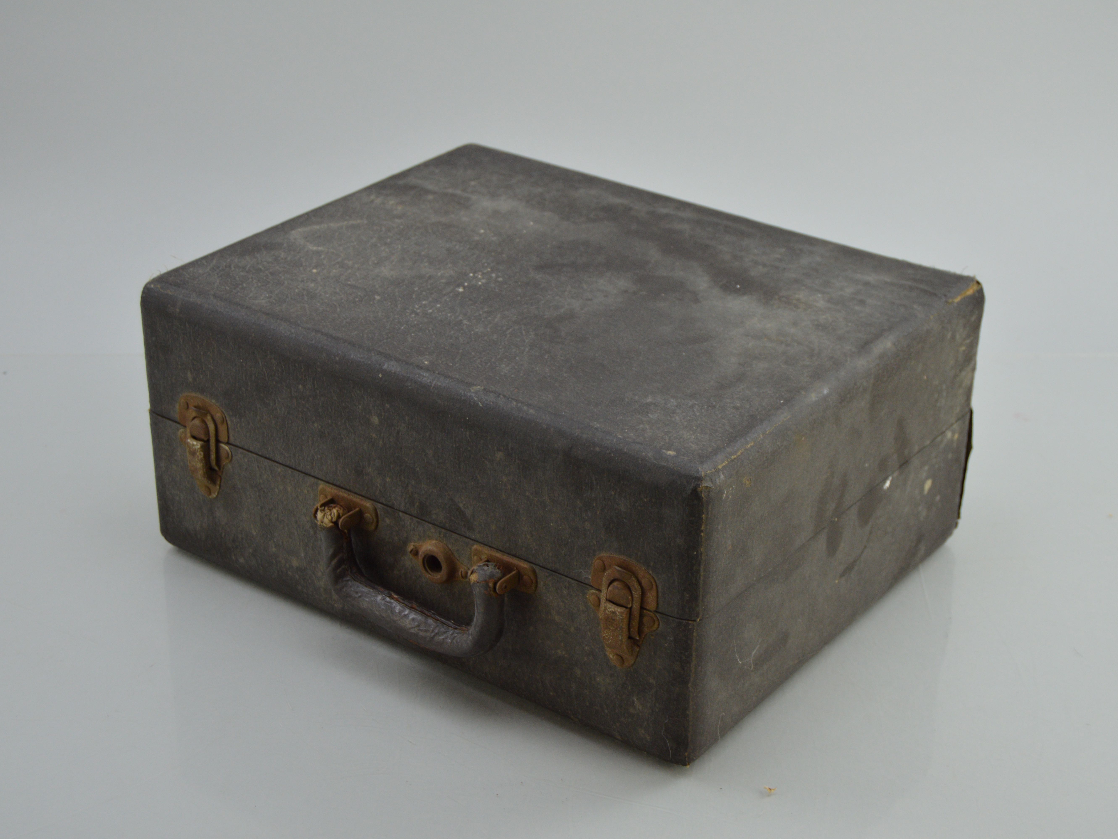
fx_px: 2002
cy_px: 419
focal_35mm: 62
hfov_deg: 31.2
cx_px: 572
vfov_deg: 23.7
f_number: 4.8
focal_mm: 38
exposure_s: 1/125
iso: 400
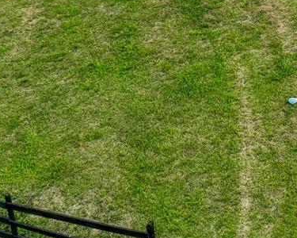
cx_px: 424
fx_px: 791
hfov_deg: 19.1
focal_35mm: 90
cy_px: -167
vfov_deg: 15.2
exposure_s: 1/800
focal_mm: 12.3
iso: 420
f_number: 2.8
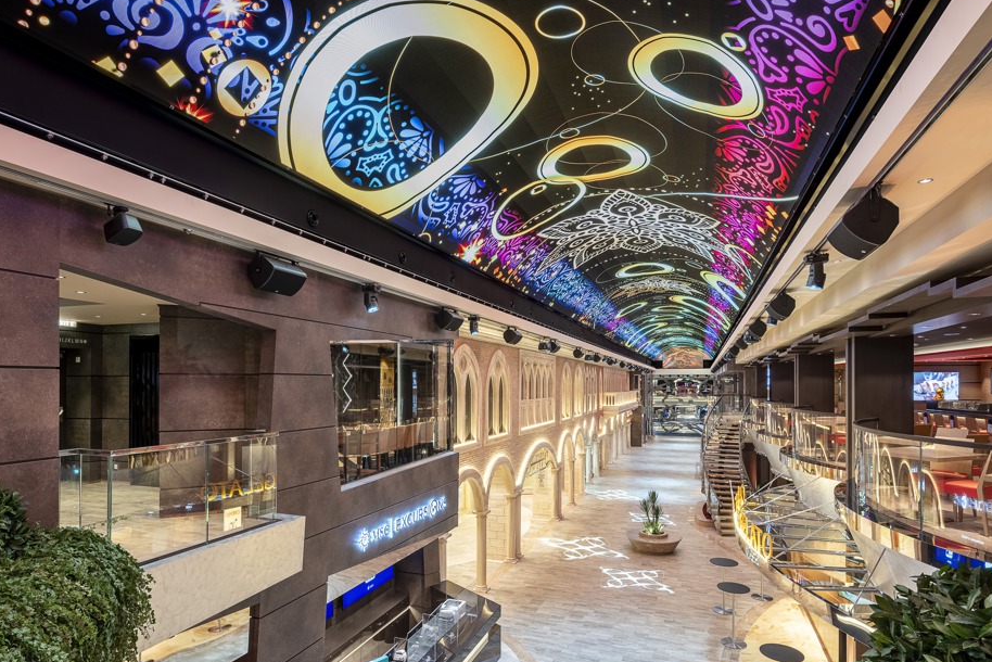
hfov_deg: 81.2
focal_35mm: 21
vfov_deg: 59.2
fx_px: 579
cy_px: 383
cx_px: 491
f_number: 11
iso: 400
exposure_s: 1/8
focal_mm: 16
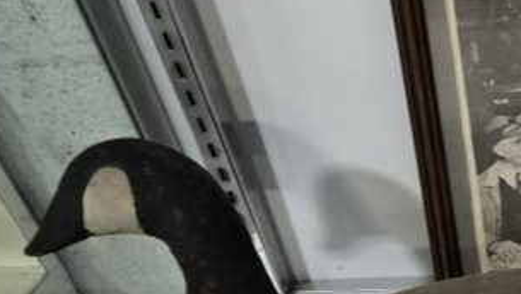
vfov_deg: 22.1
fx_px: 746
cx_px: 517
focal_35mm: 54
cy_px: 221
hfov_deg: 35.0
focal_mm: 4.1
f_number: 3.5
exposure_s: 1/30
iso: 640
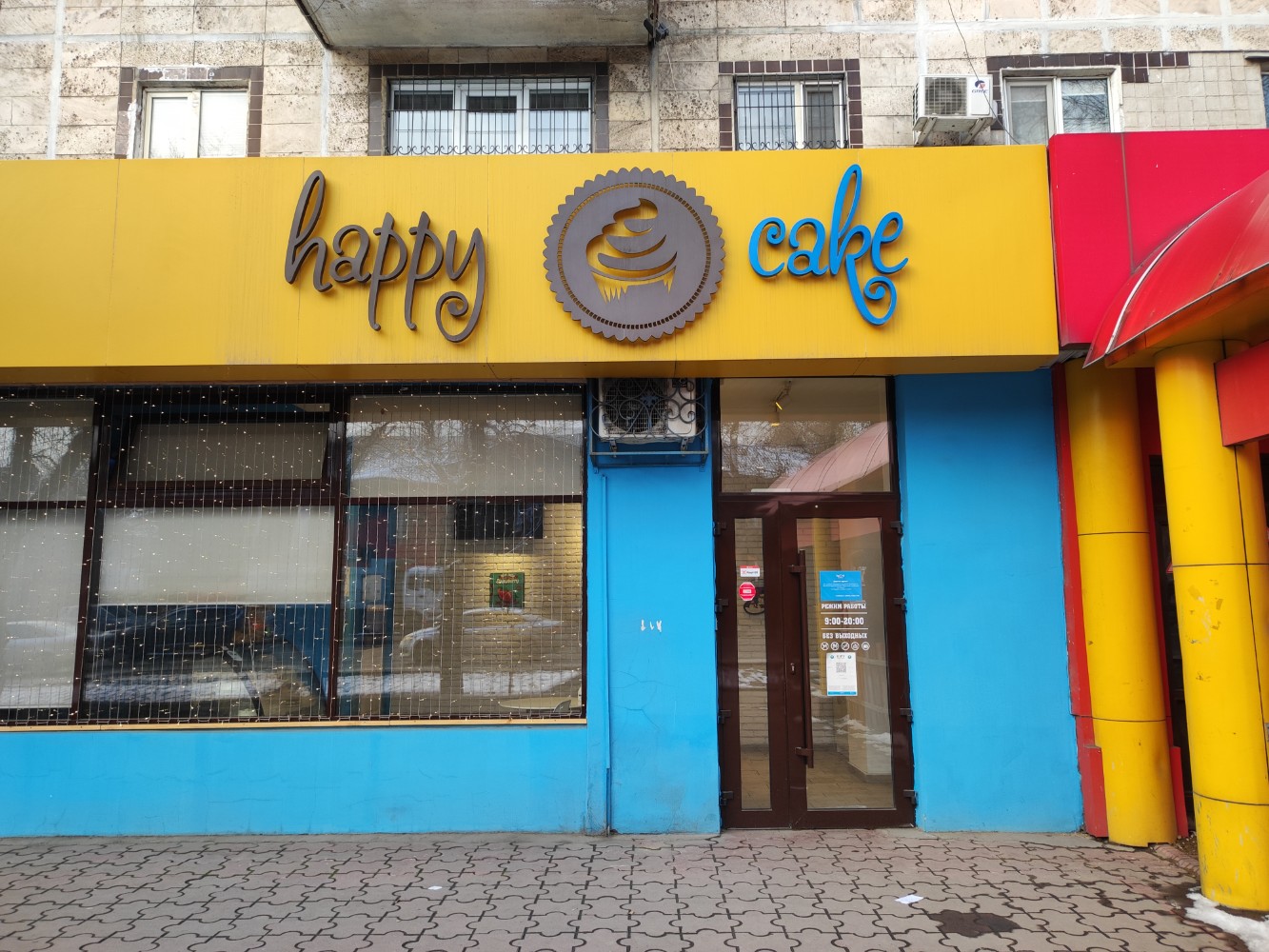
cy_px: 476
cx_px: 634
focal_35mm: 25
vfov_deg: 54.9
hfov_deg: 69.4
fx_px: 917
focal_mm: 4.7
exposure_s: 1/100
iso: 60
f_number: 1.79
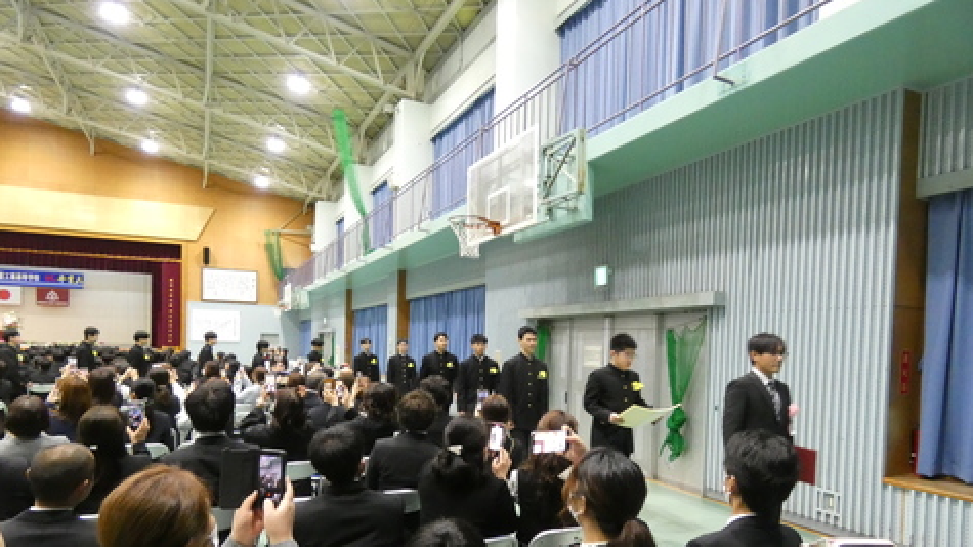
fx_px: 568
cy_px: 367
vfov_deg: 50.5
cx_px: 488
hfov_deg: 81.2
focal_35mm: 22
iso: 1250
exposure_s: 1/60
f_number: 2.8
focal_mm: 3.6
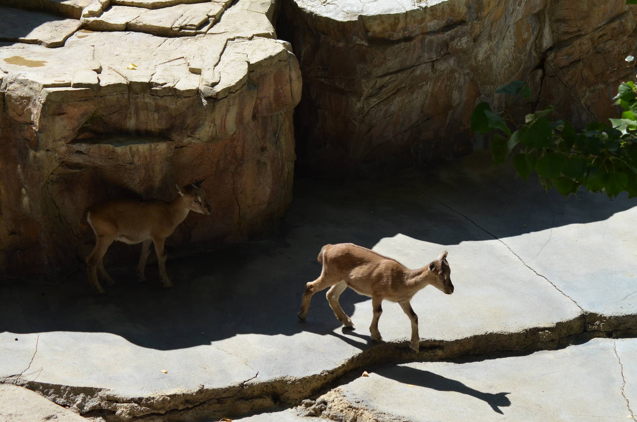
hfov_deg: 19.5
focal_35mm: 105
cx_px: 318
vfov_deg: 13.0
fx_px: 1854
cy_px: 211
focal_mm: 70
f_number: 6.3
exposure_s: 1/640
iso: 200
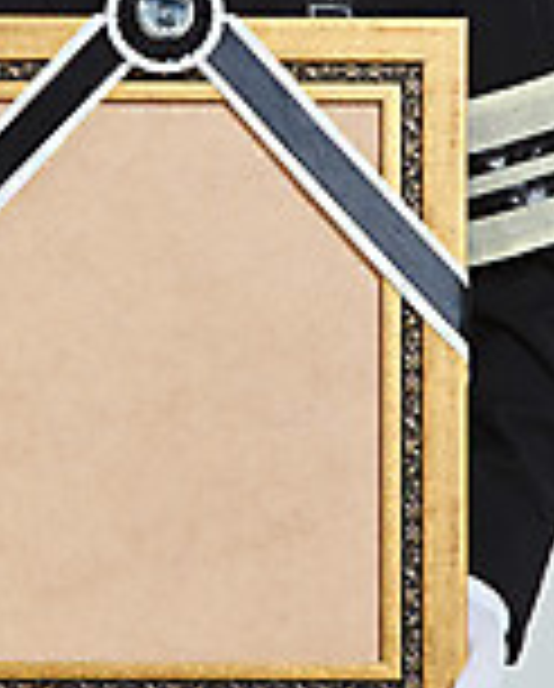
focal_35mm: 355
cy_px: 76
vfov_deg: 5.4
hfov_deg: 4.4
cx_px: 155
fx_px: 7254
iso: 100
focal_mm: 145
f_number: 13
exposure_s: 1/125
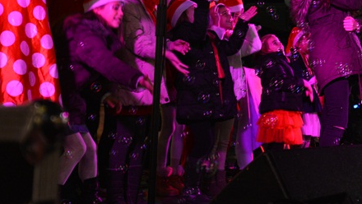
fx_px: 720
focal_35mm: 75
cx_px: 309
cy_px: -14
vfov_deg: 15.7
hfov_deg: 27.4
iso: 1250
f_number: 4
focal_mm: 35
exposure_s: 1/50
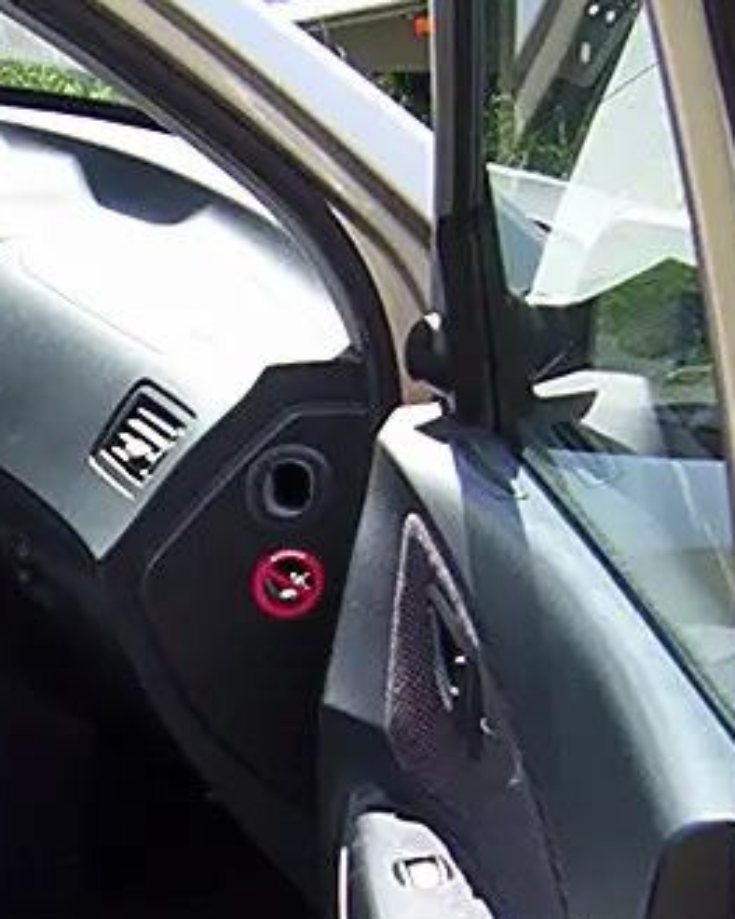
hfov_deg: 15.5
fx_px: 2584
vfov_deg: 19.9
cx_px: -190
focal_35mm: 95
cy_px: 779
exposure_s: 1/322
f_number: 3.84
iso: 100
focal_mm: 5.26
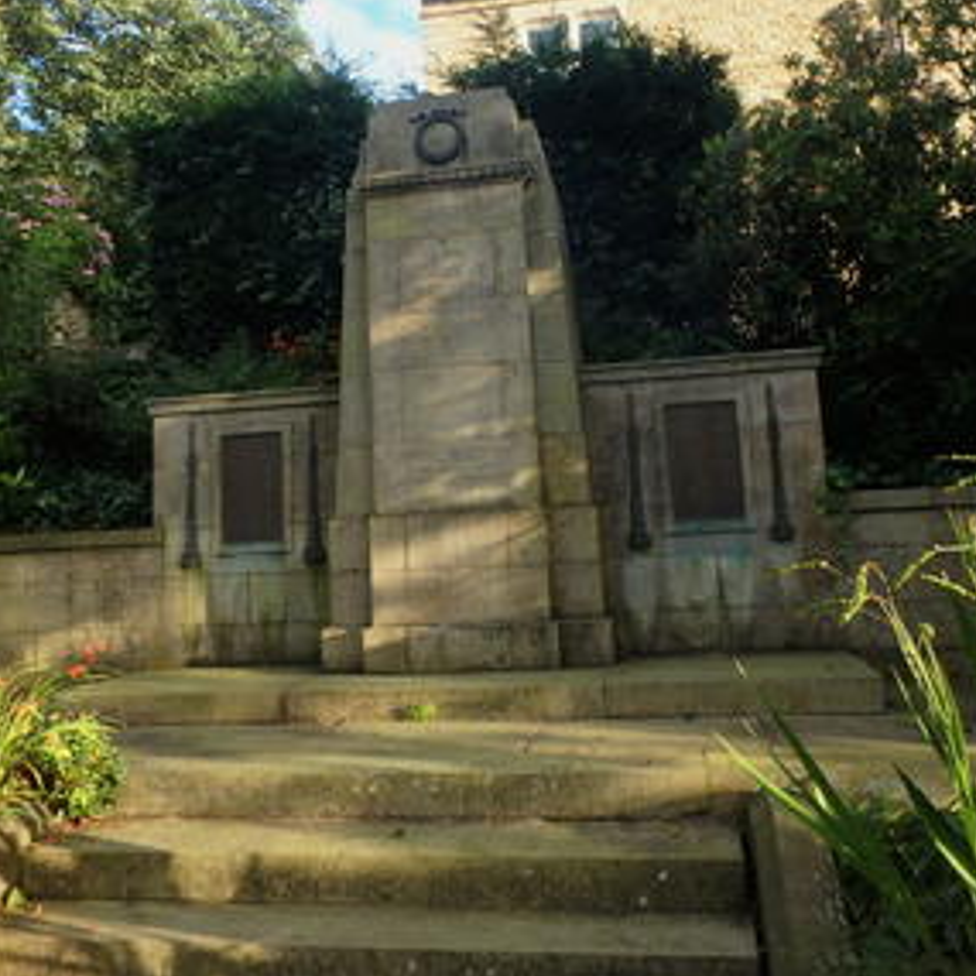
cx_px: 526
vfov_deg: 53.5
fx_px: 957
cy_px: 370
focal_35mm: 30
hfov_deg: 54.0
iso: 125
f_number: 3.5
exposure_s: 1/200
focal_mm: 3.7
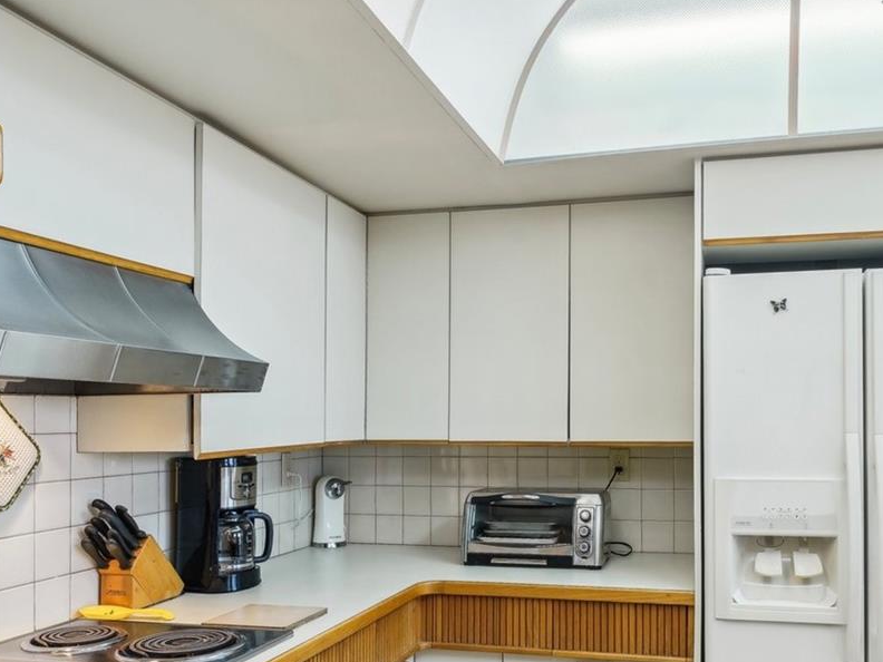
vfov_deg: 42.5
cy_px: 426
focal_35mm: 33
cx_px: 504
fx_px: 842
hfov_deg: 55.1
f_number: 8
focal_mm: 17
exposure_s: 1/25
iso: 400
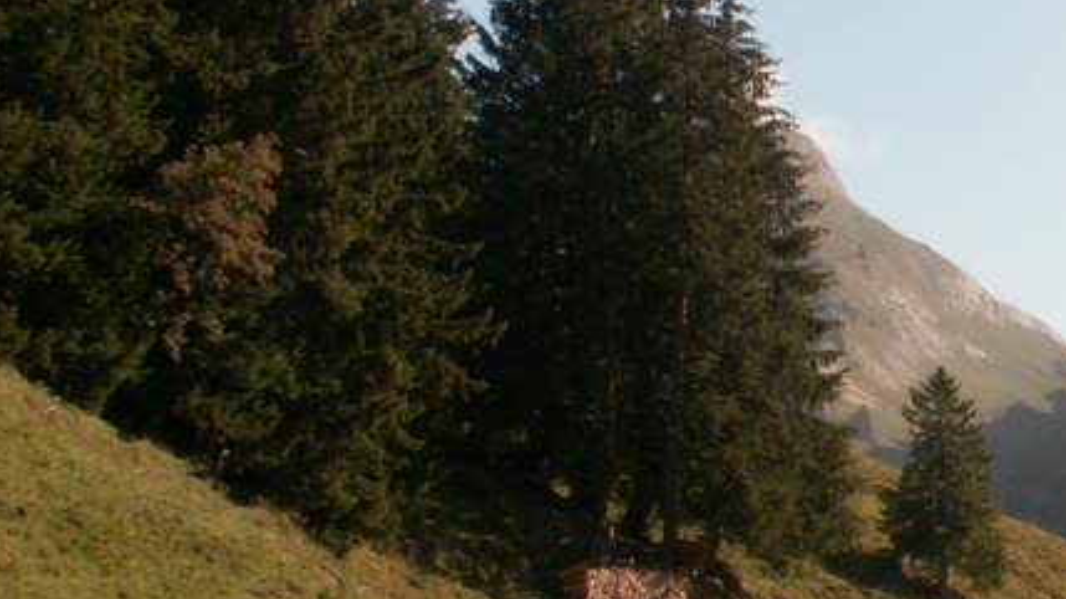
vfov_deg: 13.3
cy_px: 331
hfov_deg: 22.4
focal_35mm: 91
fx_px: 2571
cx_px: 1101
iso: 50
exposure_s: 1/160
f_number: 6.3
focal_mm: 5.86
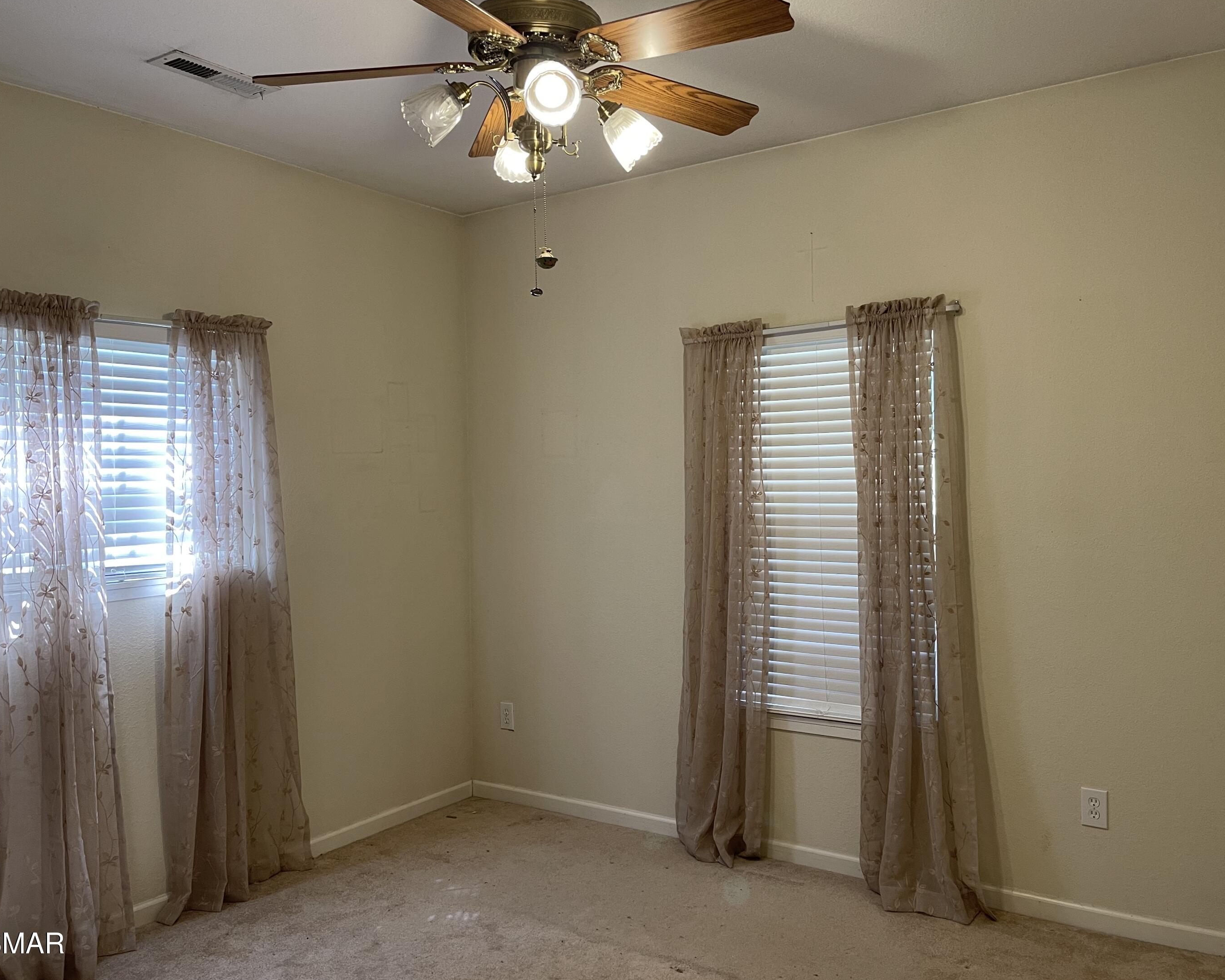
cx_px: 636
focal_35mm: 27
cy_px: 482
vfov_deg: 53.2
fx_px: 979
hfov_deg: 64.0
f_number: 1.6
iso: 125
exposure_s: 1/60
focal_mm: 5.1
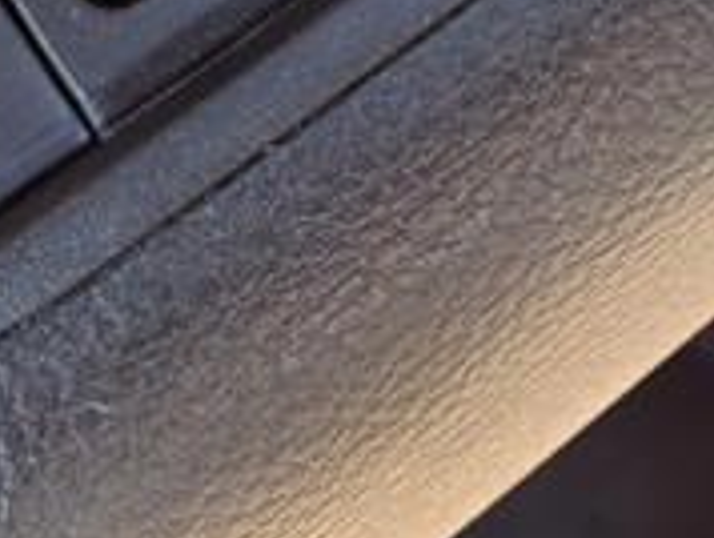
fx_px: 2003
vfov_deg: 13.7
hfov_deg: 20.0
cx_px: 590
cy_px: -410
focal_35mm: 97
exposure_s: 1/120
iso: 64
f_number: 1.9
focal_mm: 3.58
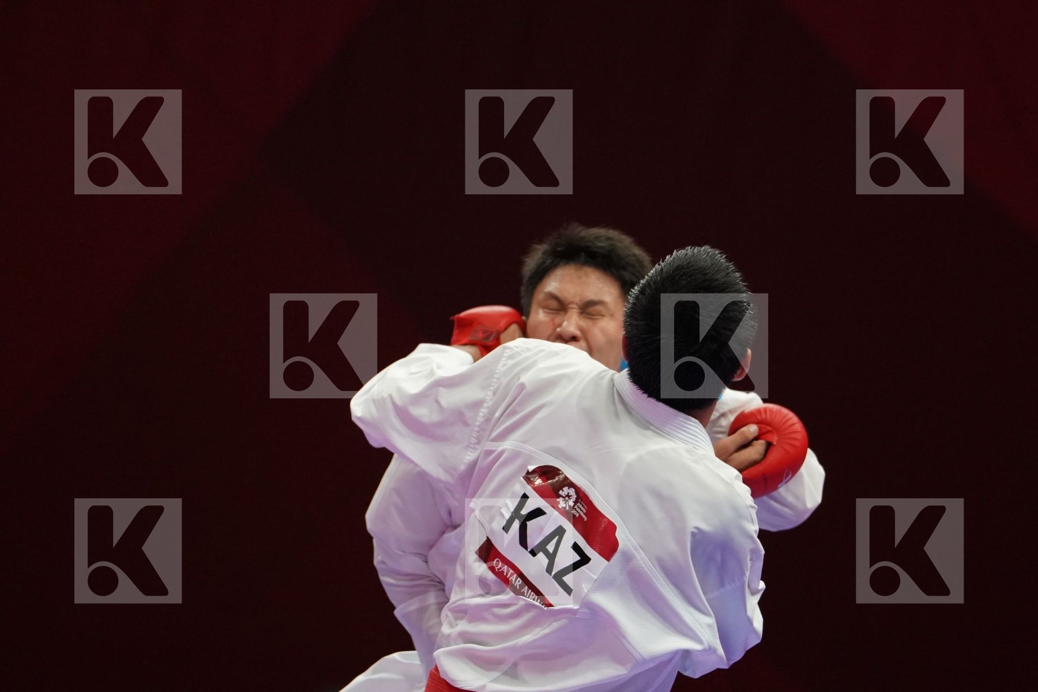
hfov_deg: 4.9
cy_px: 346
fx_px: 12109
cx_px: 519
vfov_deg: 3.3
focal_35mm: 420
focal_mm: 280
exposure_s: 1/1000
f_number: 4
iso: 3200
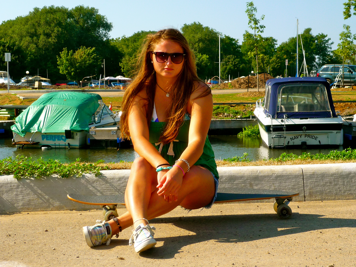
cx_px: 178
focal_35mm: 75
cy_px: 134
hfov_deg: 26.0
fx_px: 771
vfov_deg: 19.6
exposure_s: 1/500
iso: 100
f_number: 4.1
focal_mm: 12.3
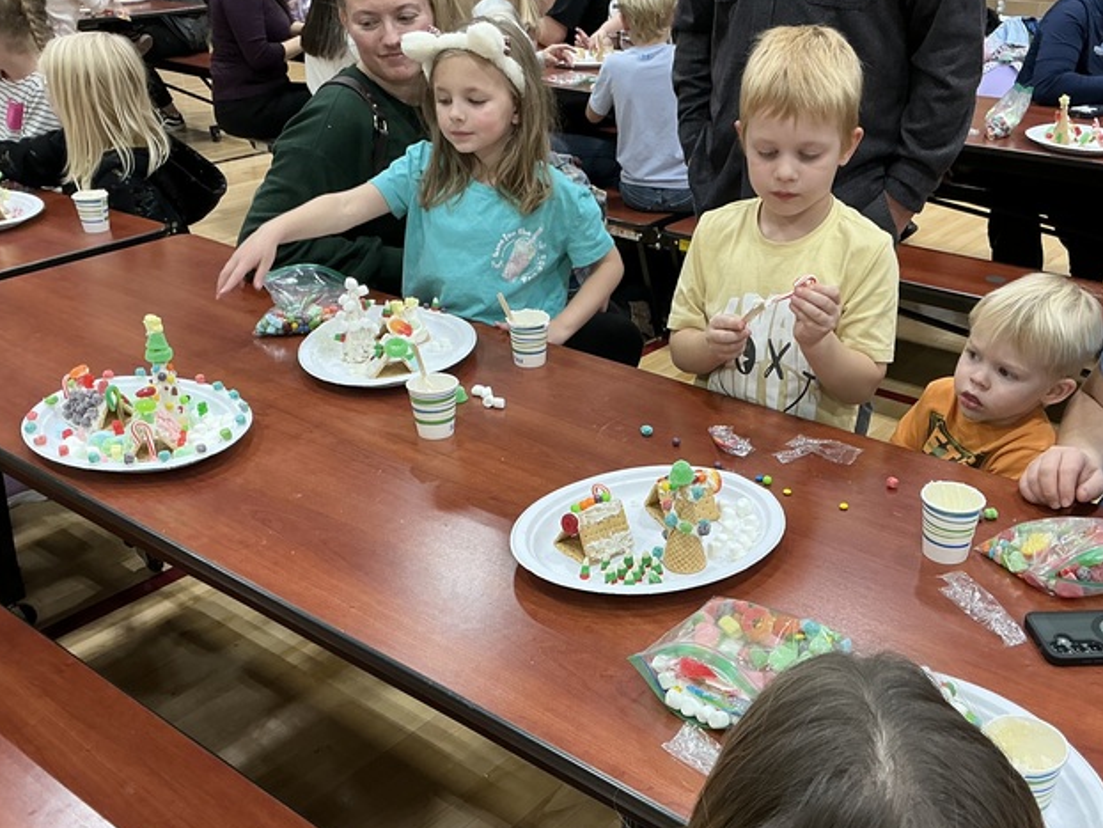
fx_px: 1148
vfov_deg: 39.7
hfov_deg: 51.2
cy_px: 449
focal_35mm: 36
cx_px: 624
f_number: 1.8
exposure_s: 1/60
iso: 64
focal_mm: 3
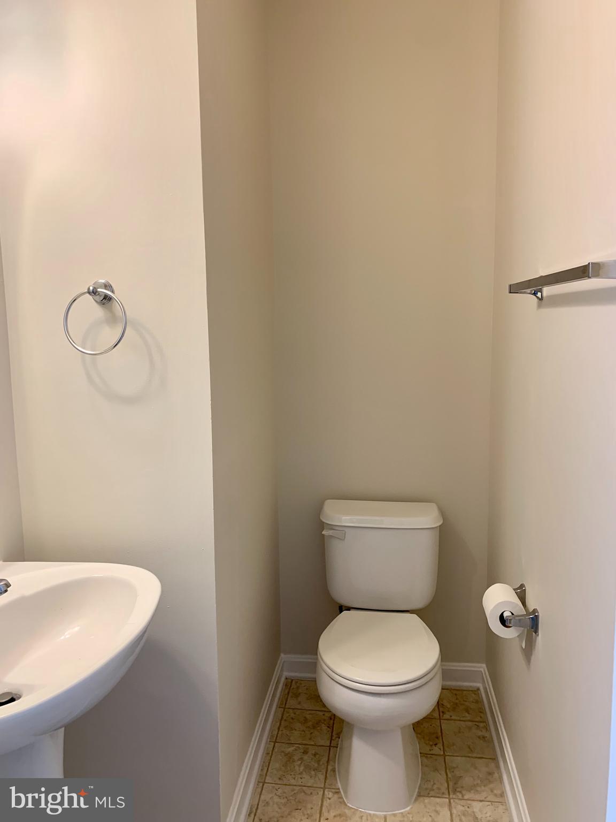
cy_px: 411
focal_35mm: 26
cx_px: 308
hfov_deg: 53.1
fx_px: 617
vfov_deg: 67.3
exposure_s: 1/120
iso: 64
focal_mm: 4.25
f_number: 1.8
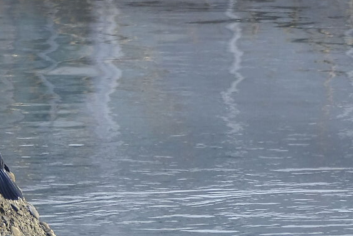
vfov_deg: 0.7
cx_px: -187
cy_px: 126
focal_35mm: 1912
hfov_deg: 1.1
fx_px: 18752
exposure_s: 1/450
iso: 800
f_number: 5.6
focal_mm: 300
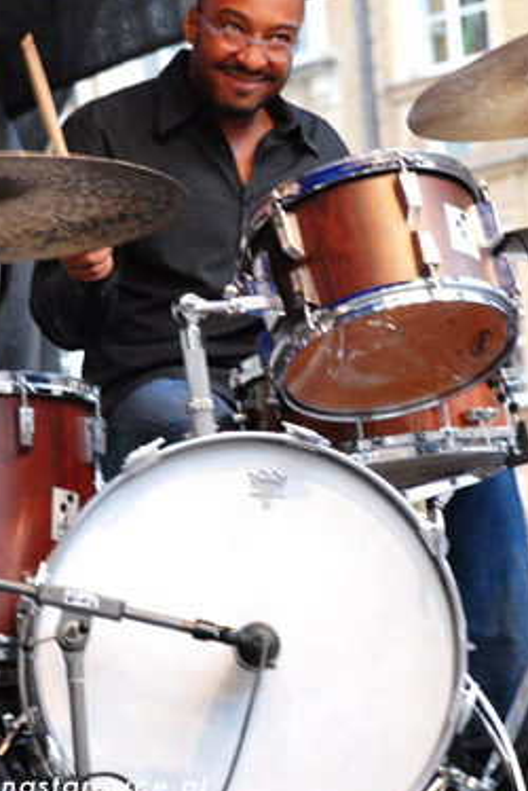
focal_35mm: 191
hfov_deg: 7.2
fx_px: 4187
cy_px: 302
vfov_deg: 10.8
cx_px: 185
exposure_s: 1/30
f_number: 5.6
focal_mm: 95
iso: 1250
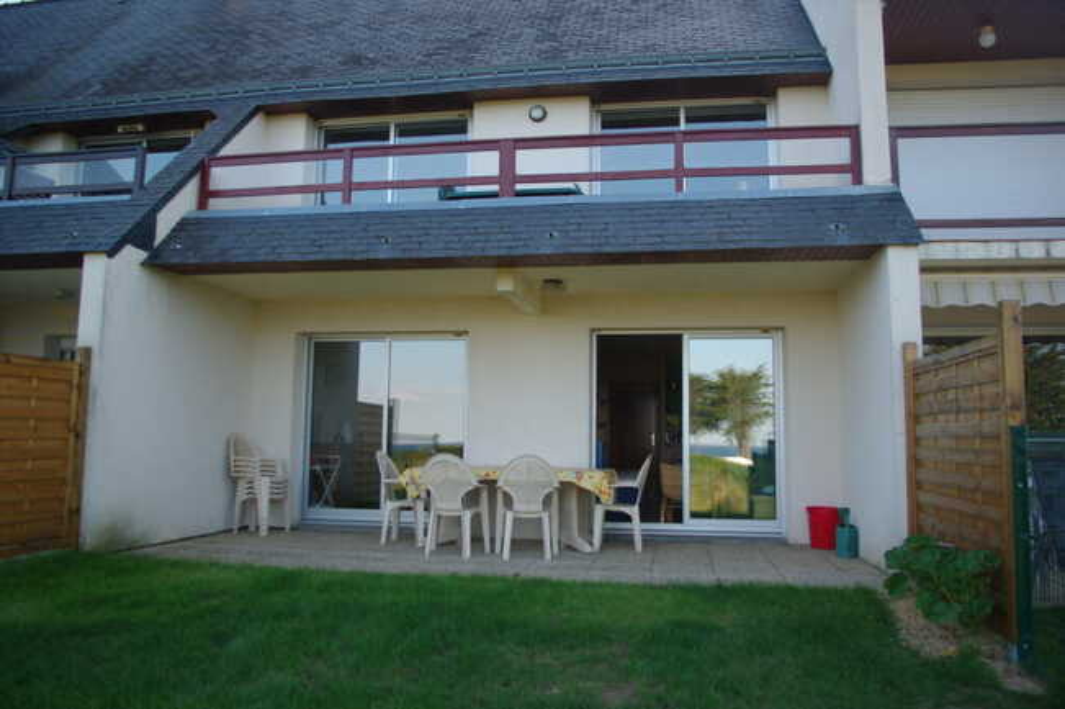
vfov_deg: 47.9
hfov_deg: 67.4
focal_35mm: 27
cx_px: 532
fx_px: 798
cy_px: 354
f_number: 3.5
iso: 100
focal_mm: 18
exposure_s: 1/125
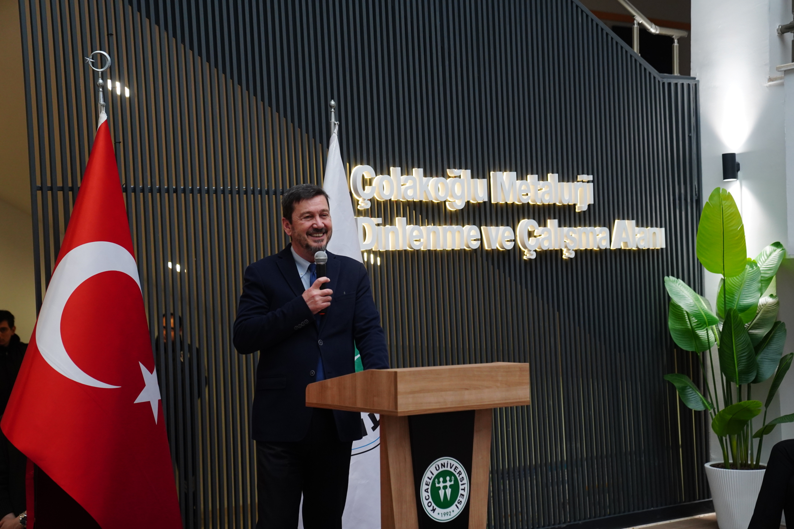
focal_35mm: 57
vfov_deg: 23.8
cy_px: 264
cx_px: 397
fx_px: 1257
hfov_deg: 35.1
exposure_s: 1/500
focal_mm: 57
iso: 2000
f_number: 2.8
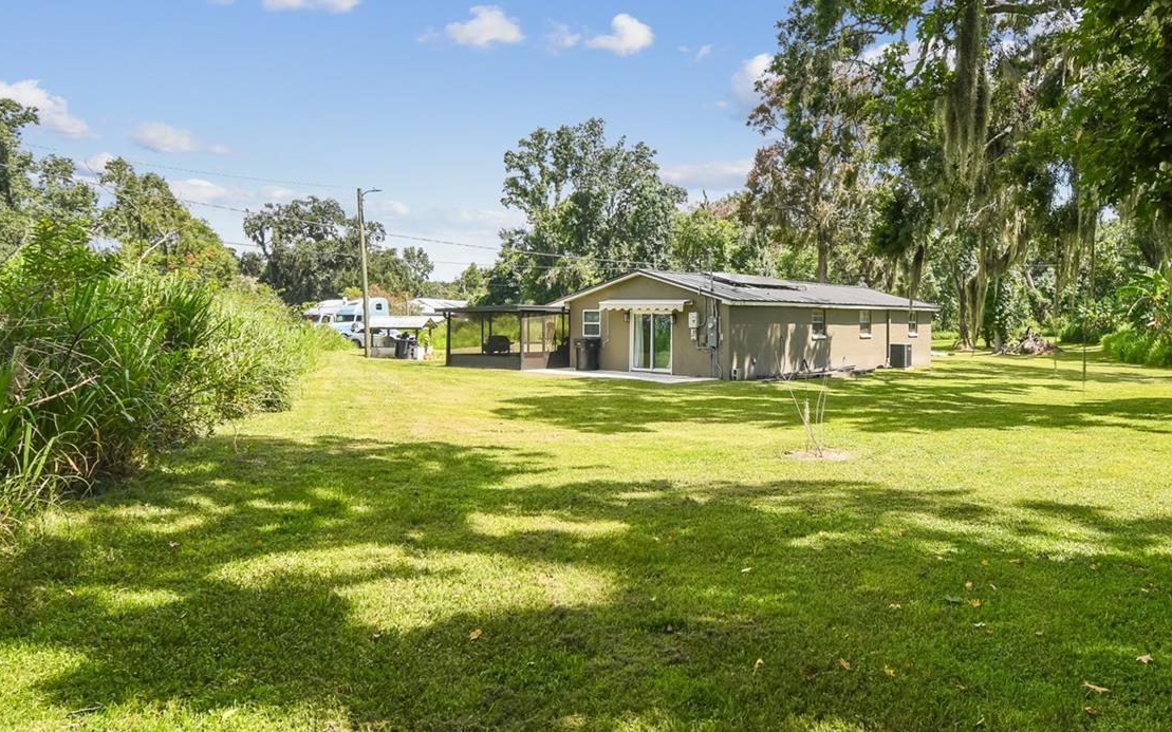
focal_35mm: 25
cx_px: 748
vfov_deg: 49.2
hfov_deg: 71.1
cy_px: 326
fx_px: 798
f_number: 7.1
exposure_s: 1/80
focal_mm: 11.5
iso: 100
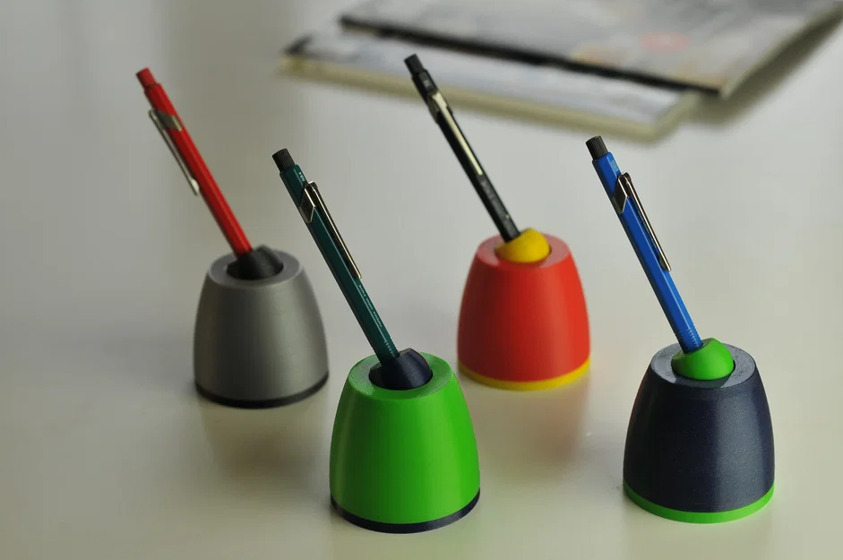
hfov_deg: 27.0
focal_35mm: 75
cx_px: 422
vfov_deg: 18.1
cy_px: 280
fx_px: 1754
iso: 200
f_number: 3.5
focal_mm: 50
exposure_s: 1/160
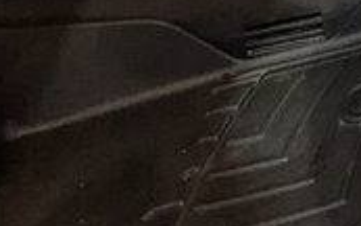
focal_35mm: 88
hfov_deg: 20.0
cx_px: 557
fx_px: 865
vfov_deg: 11.1
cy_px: -398
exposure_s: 1/50
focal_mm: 1.83
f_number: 2.2
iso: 124
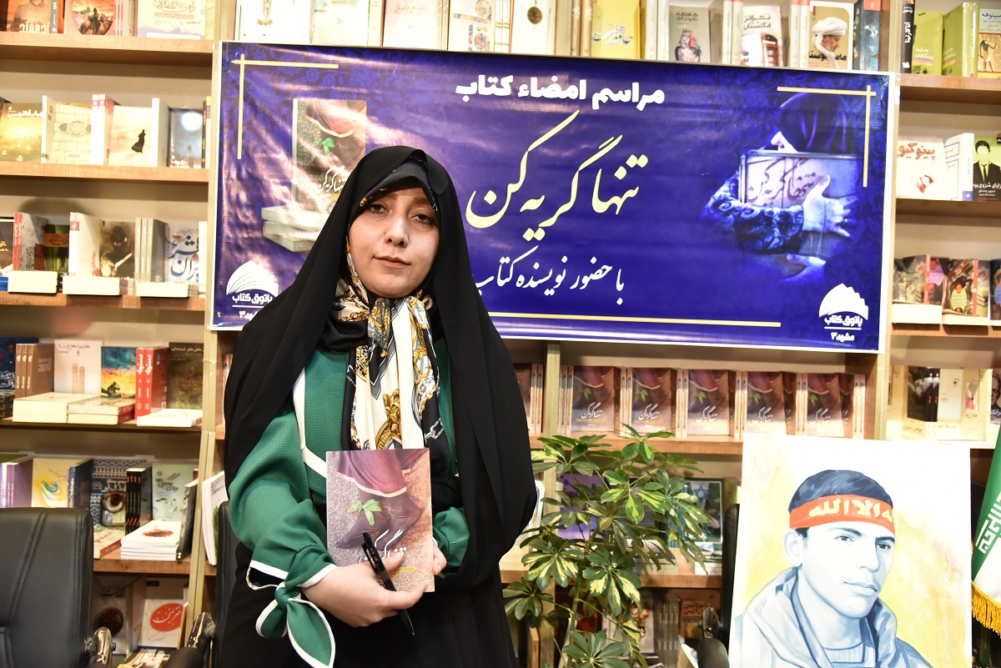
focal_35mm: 31
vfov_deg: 42.4
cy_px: 334
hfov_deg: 60.3
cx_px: 500
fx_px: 862
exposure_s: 1/100
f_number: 4.5
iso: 2000
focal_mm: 31
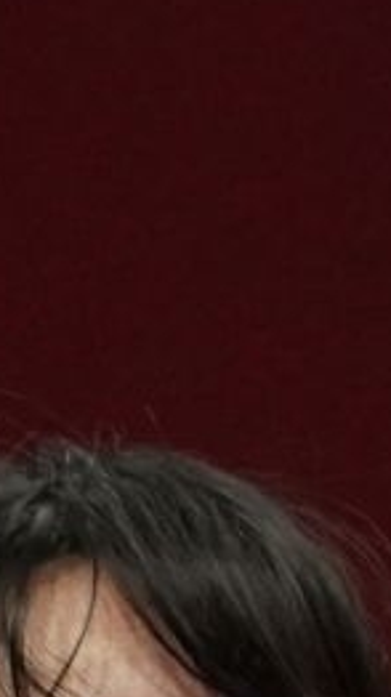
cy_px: 1304
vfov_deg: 0.7
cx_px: 1037
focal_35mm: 2905
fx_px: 53647
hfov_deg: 0.4
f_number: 4
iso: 2500
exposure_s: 1/1000
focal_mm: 269
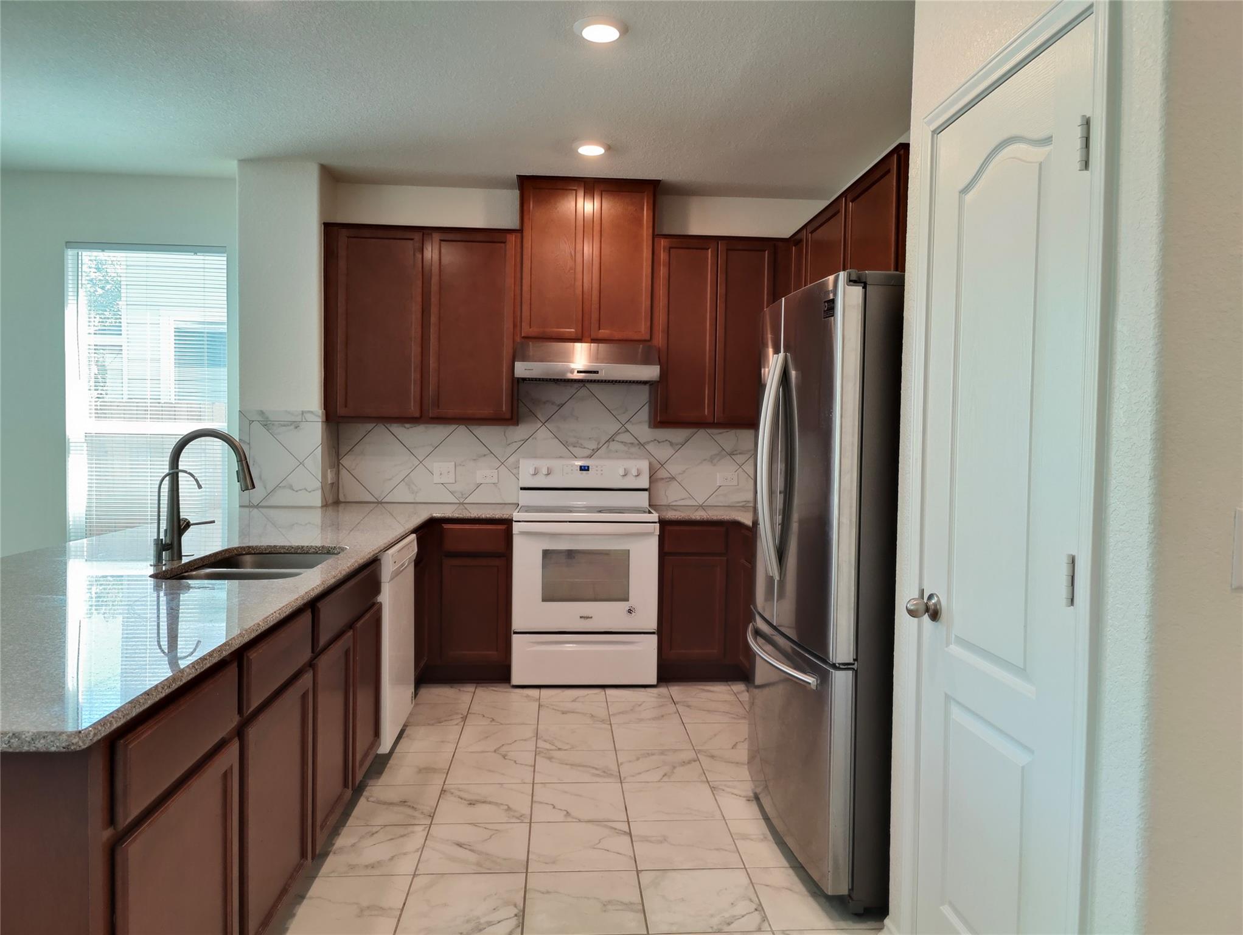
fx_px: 827
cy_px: 468
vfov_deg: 59.0
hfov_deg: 73.9
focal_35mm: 23
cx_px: 622
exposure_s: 1/120
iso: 320
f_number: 1.8
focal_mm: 6.06
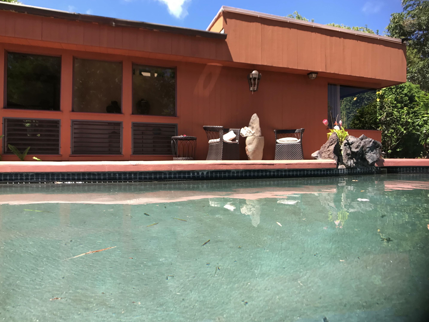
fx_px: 372
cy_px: 162
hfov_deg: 60.0
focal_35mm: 30
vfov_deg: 46.8
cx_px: 218
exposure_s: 1/651
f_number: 1.8
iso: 20
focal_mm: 3.99
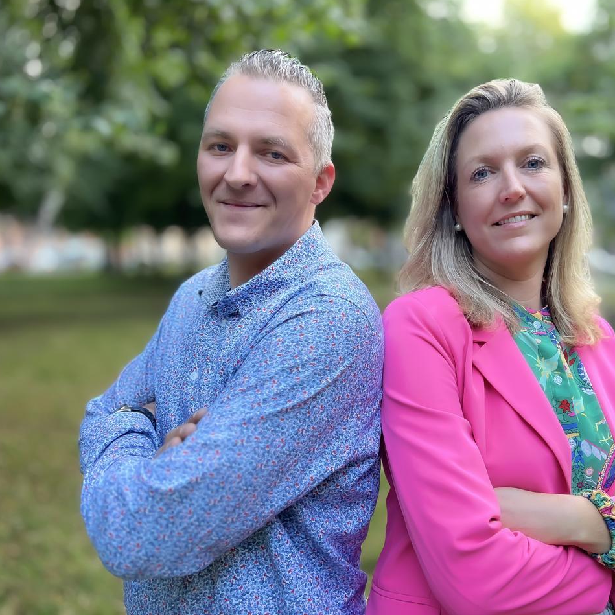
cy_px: 305
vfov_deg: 52.5
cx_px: 380
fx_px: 623
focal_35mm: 31
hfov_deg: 52.0
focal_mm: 5.7
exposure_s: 1/83
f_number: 1.5
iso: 125
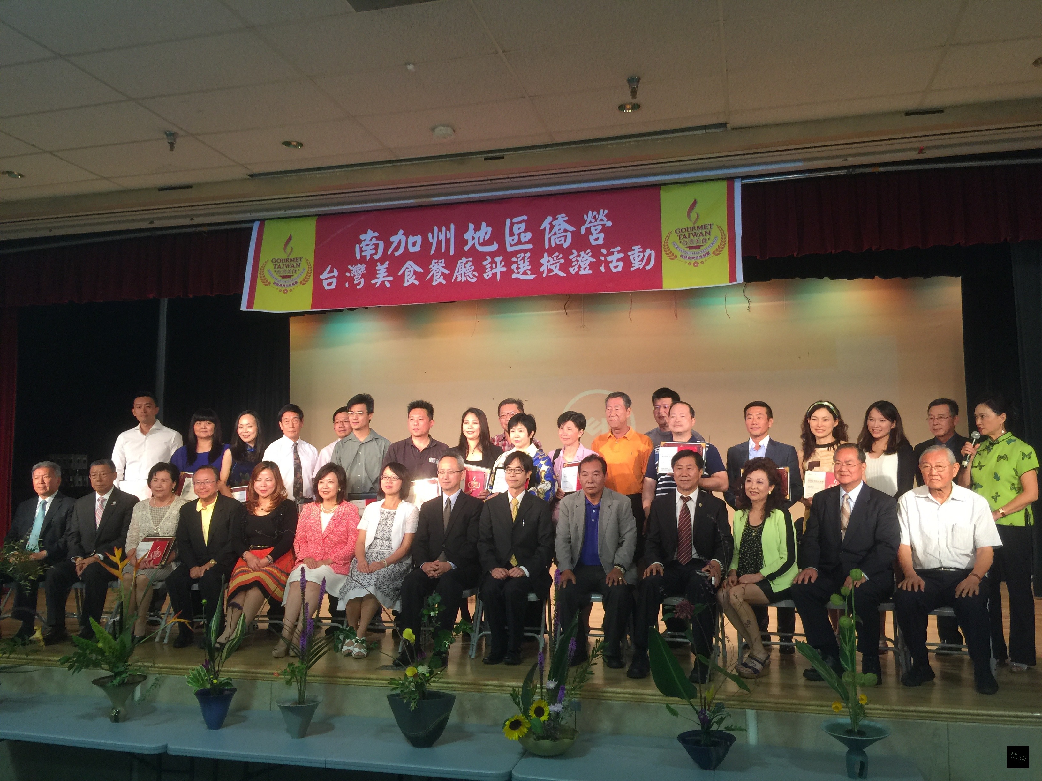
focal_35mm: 29
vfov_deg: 48.2
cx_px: 521
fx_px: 873
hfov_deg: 61.7
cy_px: 390
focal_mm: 4.15
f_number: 2.2
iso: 40
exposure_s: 1/15
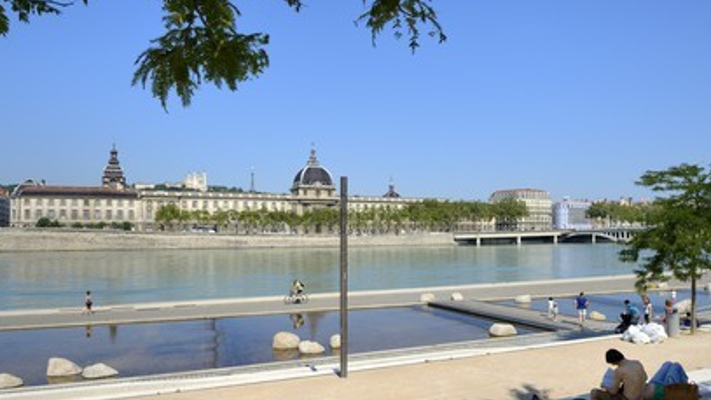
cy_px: 225
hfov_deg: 71.9
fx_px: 490
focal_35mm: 26
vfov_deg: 44.3
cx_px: 359
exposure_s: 1/320
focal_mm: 24
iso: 200
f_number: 13
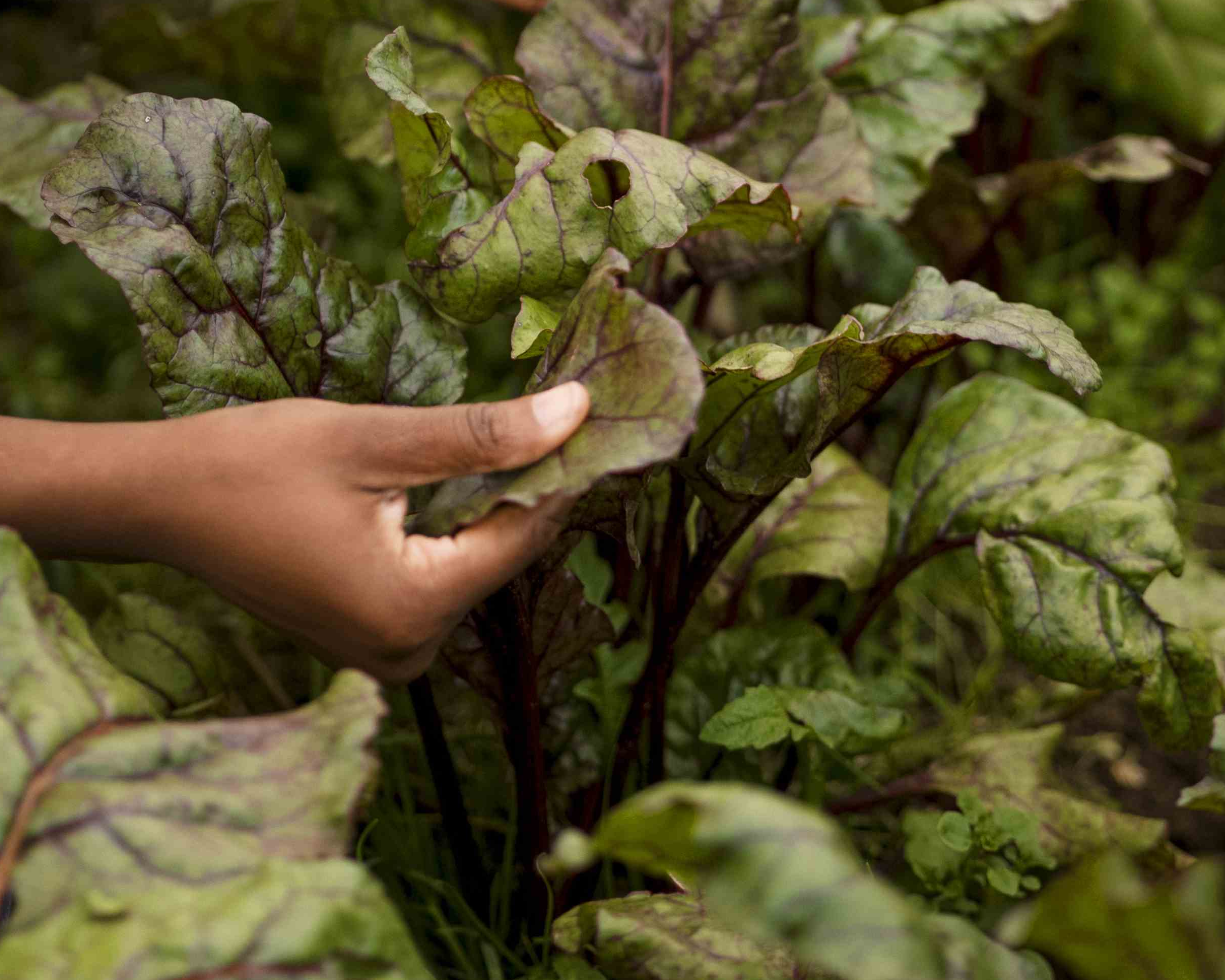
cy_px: 36
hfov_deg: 11.0
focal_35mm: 175
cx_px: 584
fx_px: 6345
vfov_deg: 8.8
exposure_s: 1/200
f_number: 2
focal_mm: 75
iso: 800
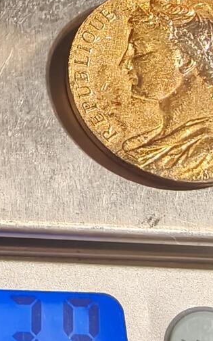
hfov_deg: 14.8
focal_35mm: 87
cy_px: 286
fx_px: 808
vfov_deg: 23.4
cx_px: 16
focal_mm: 2.32
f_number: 2
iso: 200
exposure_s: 1/50
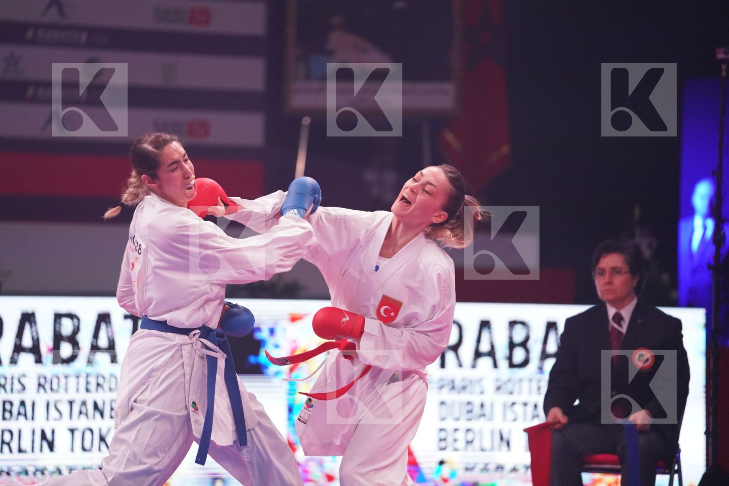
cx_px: 364
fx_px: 4050
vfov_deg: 6.9
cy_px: 243
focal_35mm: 200
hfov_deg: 10.3
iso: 4000
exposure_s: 1/1000
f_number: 2.8
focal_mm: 200
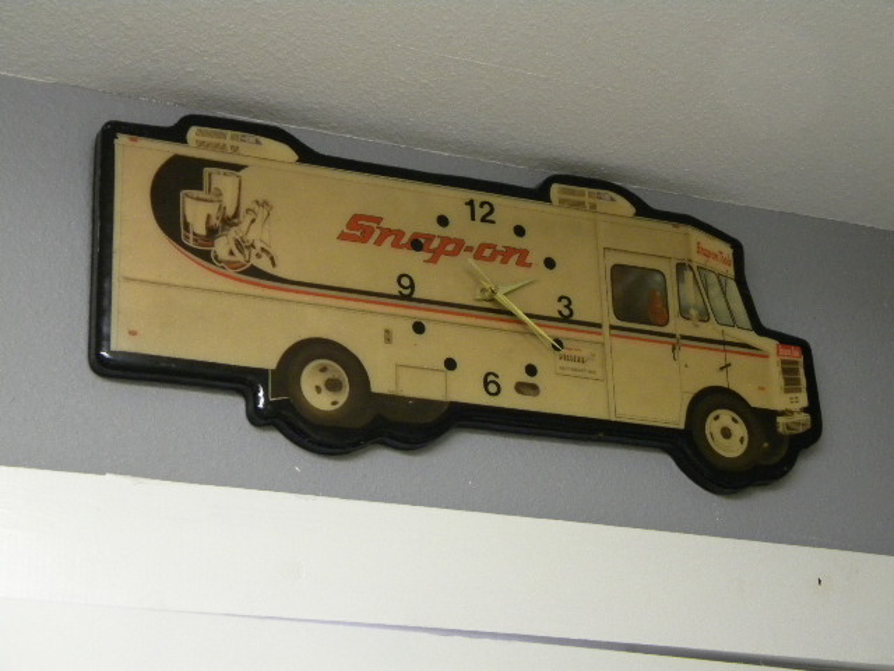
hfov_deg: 29.0
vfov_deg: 21.9
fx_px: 1730
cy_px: 336
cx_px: 447
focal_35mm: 67
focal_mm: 12.2
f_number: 4.3
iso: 400
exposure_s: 1/11.4
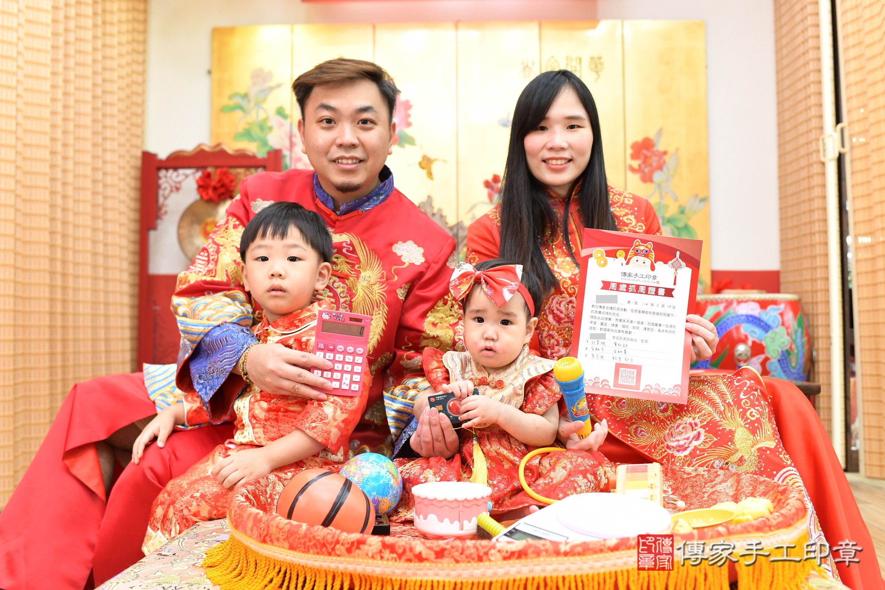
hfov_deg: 53.1
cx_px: 451
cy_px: 299
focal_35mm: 36
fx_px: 885
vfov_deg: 36.9
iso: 1000
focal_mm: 35
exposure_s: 1/200
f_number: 4.5
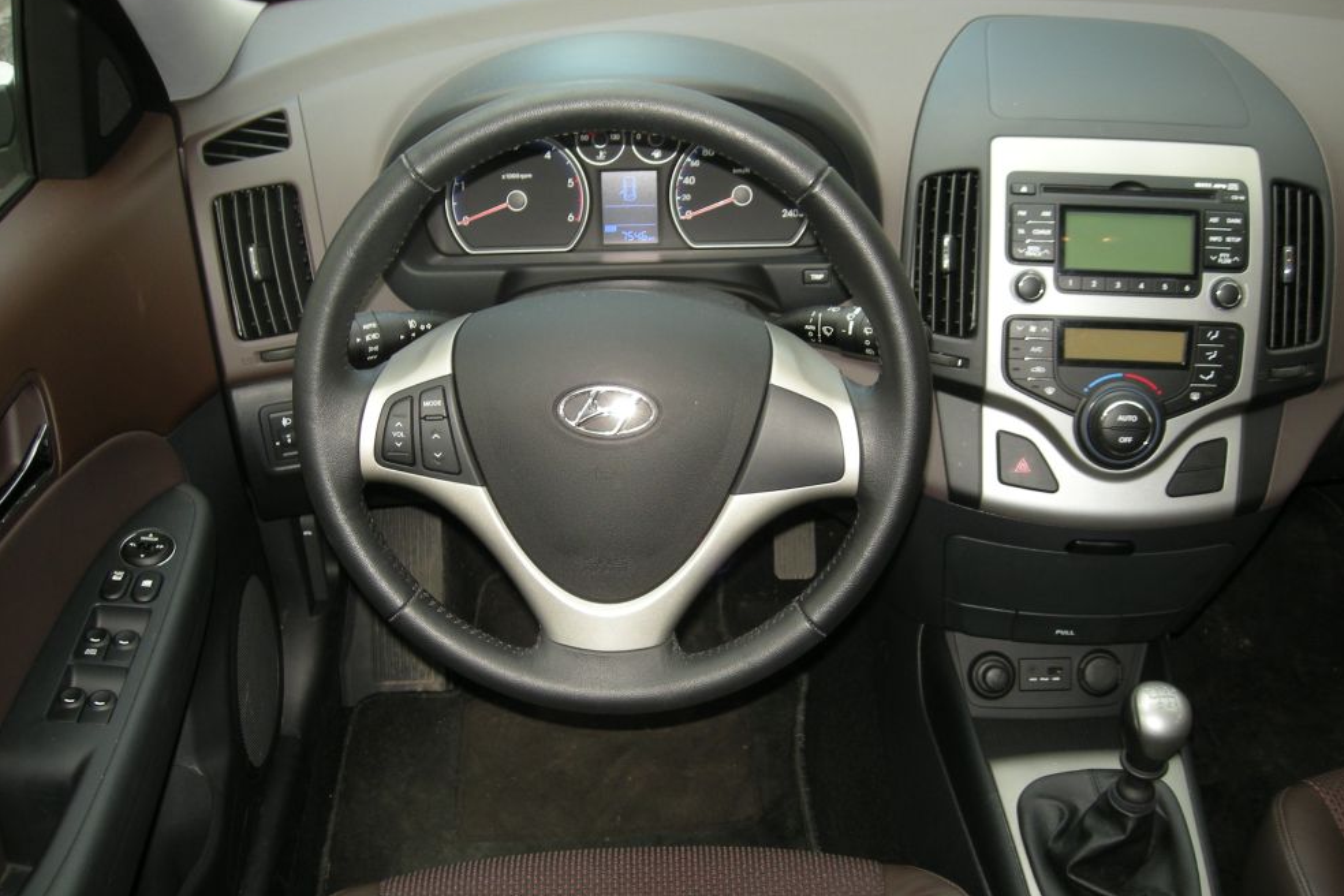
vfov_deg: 35.9
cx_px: 680
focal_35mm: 37
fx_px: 1381
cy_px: 492
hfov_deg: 51.9
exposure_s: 1/30
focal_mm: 5.7
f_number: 2.8
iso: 73
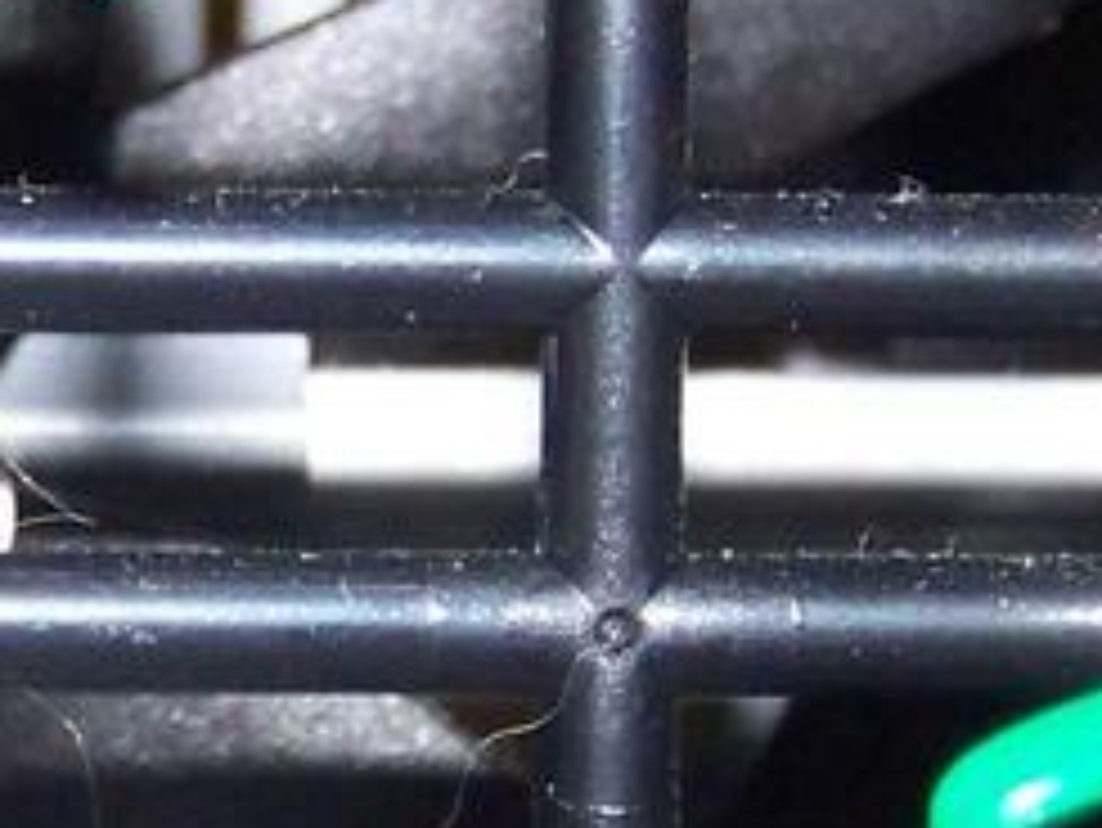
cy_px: 446
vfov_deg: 6.2
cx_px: -162
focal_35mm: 238
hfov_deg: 8.2
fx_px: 7580
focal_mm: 6.3
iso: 200
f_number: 2.8
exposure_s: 1/30
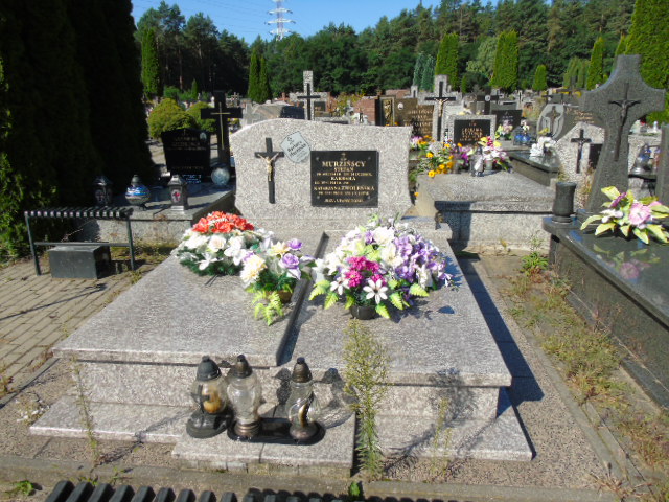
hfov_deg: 69.4
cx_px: 334
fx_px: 483
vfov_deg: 54.9
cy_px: 251
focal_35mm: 25
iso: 80
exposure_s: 1/800
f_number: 3.4
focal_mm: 4.4
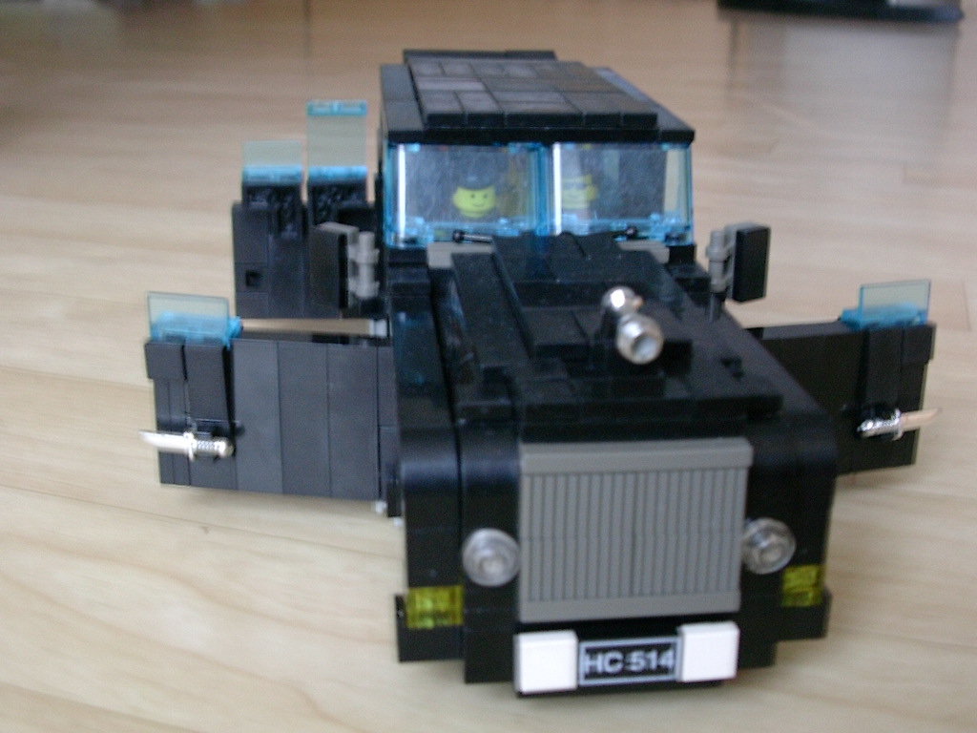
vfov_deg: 32.2
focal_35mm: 45
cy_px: 366
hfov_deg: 42.1
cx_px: 488
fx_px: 1270
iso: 89
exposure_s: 1/4
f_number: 2.9
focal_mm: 6.7
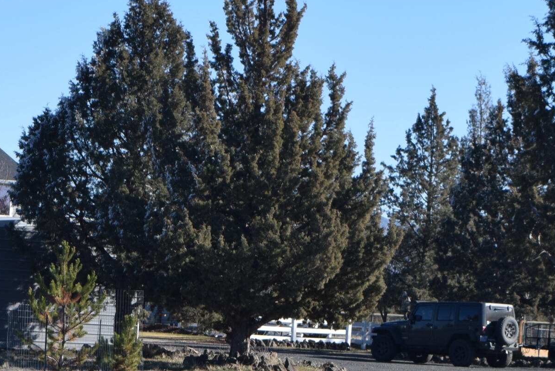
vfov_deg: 8.0
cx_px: 128
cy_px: 301
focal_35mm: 172
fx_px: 2652
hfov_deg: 11.9
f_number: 9
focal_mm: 46
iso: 200
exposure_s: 1/400
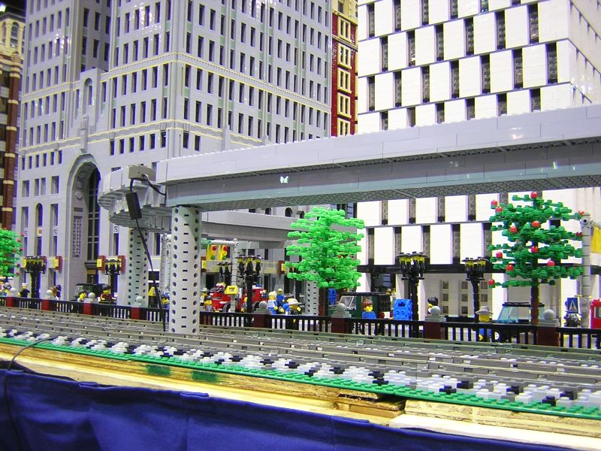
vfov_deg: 39.7
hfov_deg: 51.4
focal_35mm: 36
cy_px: 226
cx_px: 300
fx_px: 625
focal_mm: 4.7
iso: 133
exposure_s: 1/3.6
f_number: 2.6
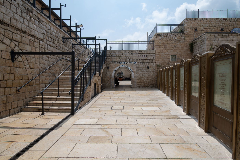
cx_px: 120
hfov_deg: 93.3
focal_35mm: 17
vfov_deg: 70.3
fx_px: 113
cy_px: 80
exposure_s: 1/400
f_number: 9
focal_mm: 17
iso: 100
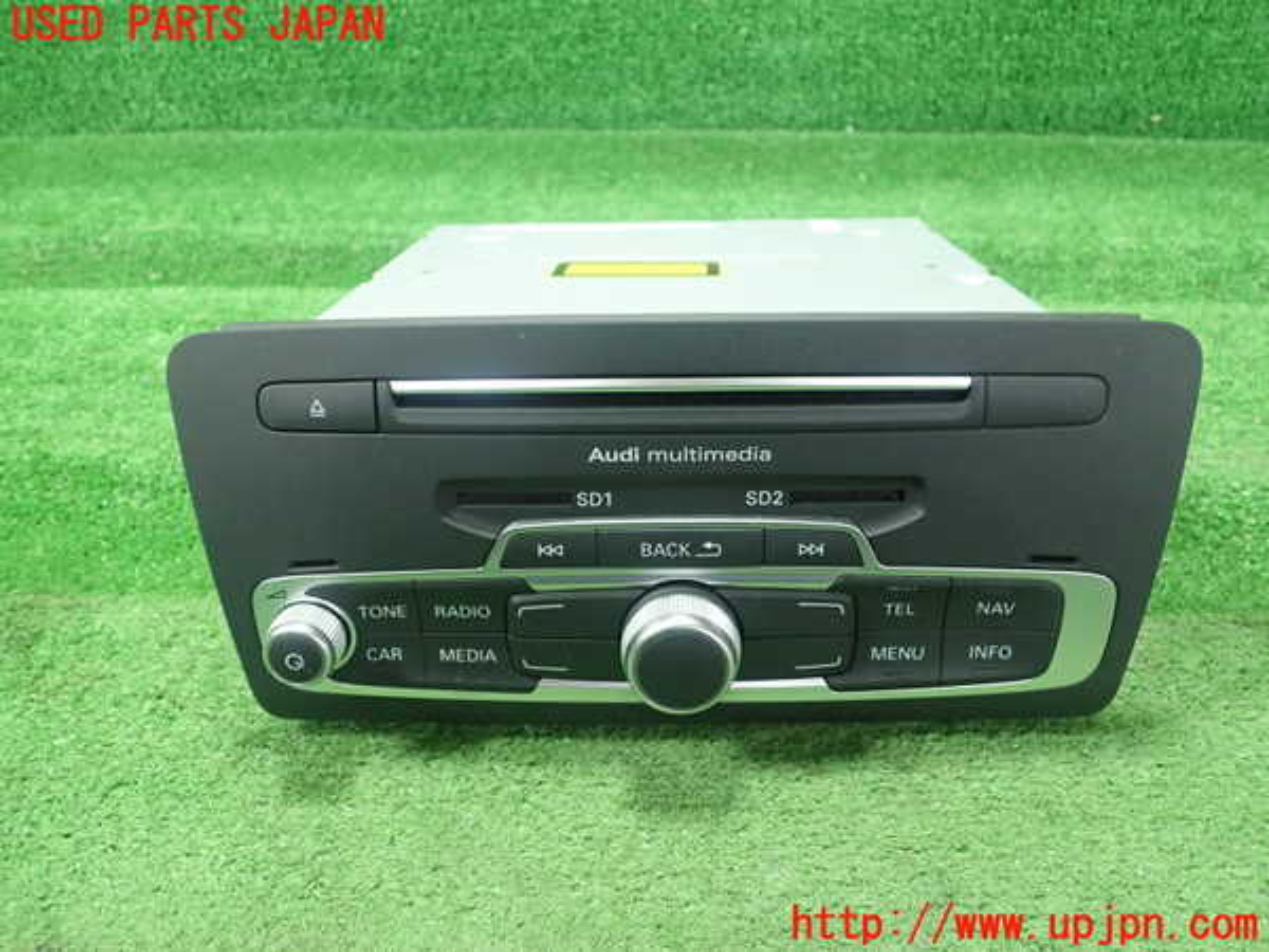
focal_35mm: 30
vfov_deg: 46.8
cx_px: 634
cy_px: 476
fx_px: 1100
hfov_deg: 60.0
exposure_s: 1/125
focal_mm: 5.5
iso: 640
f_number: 2.3
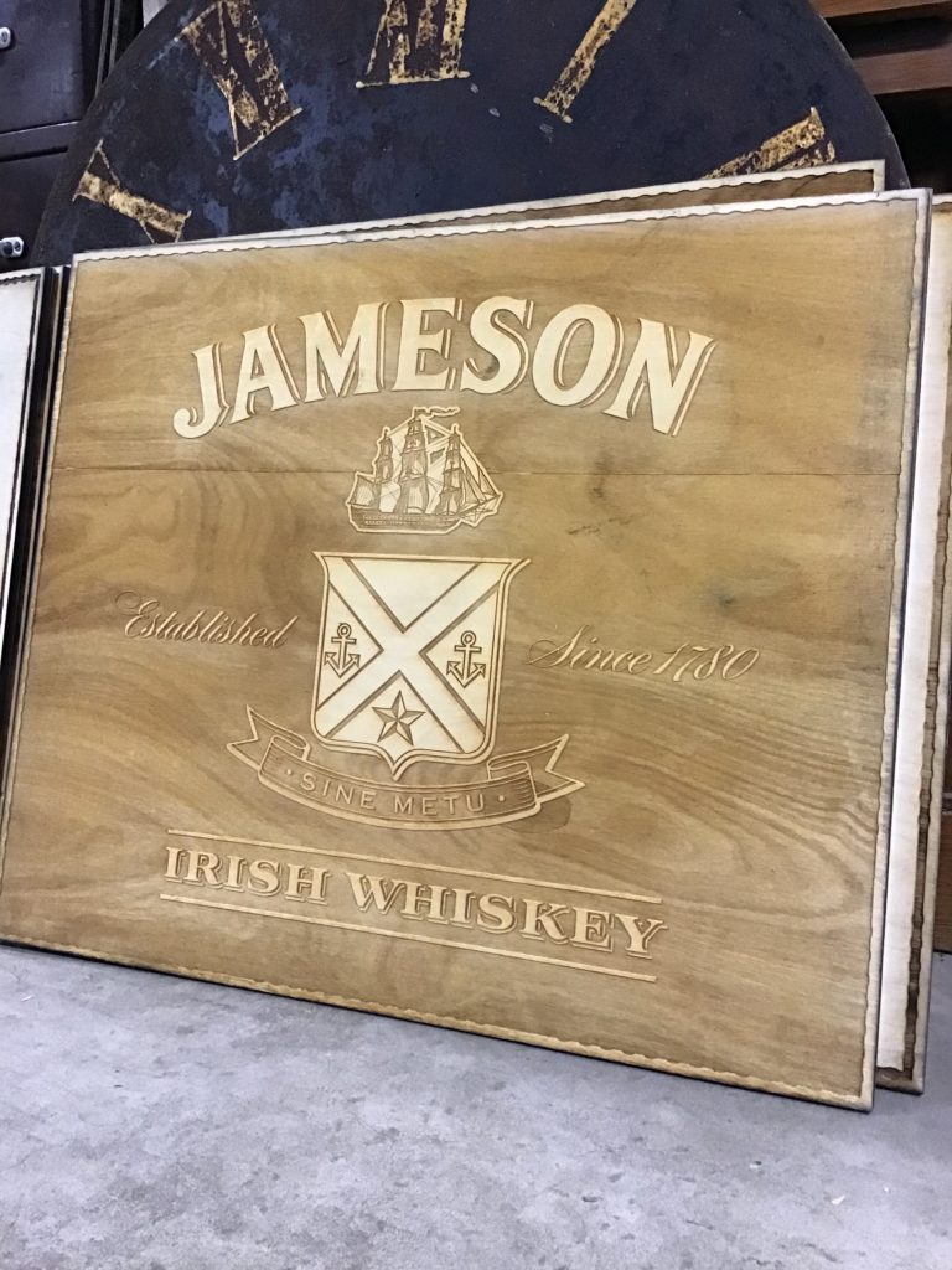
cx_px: 476
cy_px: 635
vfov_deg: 58.4
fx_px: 1137
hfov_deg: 45.4
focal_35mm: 31
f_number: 2.4
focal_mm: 3.3
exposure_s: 1/33
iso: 200
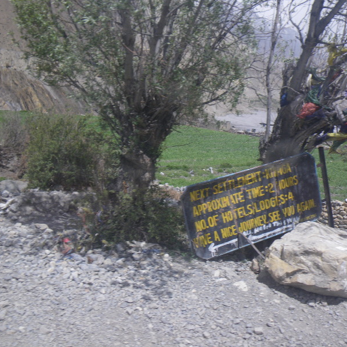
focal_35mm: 35
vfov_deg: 47.2
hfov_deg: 47.0
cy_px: 165
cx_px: 202
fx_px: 397
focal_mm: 5
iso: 50
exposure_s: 1/400
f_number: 4.2
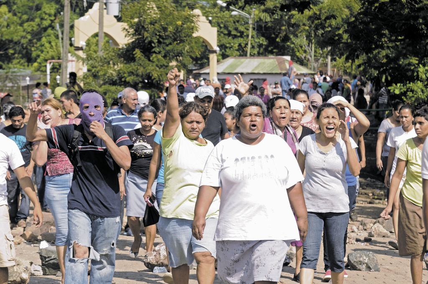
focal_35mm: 138
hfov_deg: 14.9
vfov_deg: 9.9
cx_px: 214
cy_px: 142
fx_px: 1639
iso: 400
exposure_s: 1/640
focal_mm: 92
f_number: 8
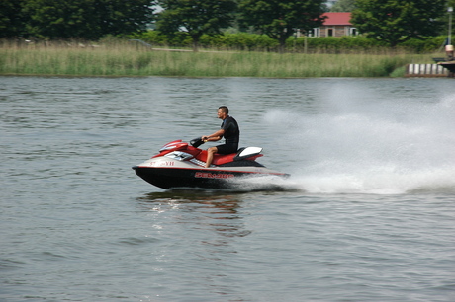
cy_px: 151
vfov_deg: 6.8
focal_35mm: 202
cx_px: 228
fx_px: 2557
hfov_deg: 10.2
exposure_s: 1/400
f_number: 8
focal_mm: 135
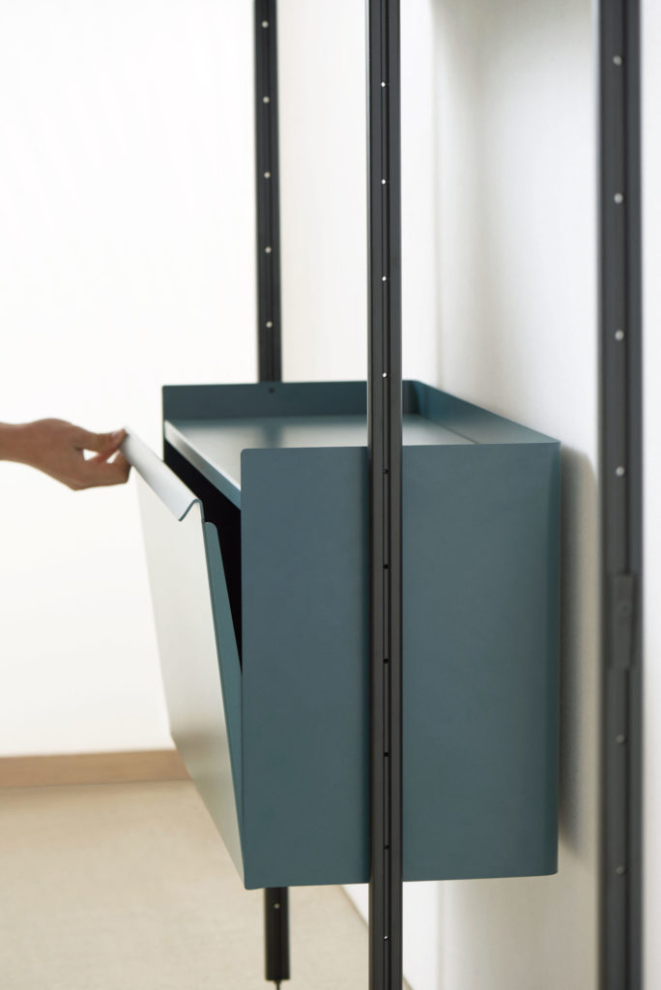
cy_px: 495
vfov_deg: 19.4
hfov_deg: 13.1
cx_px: 330
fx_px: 2888
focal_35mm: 105
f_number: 8
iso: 100
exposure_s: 1/125
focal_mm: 105
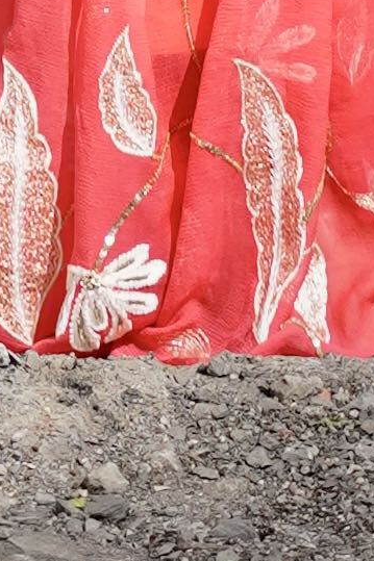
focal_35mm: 927
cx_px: -222
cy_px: -1480
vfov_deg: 2.2
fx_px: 14454
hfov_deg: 1.5
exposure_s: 1/800
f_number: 2.8
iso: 250
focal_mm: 85
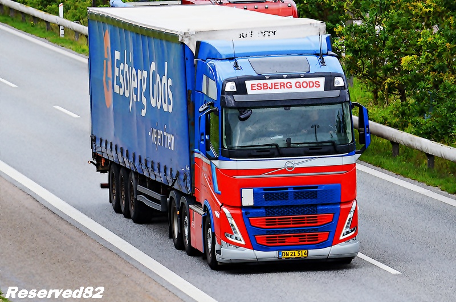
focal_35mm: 330
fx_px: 4172
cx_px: 228
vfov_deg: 4.1
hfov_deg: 6.3
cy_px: 151
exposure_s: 1/800
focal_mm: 220
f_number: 7.1
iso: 640
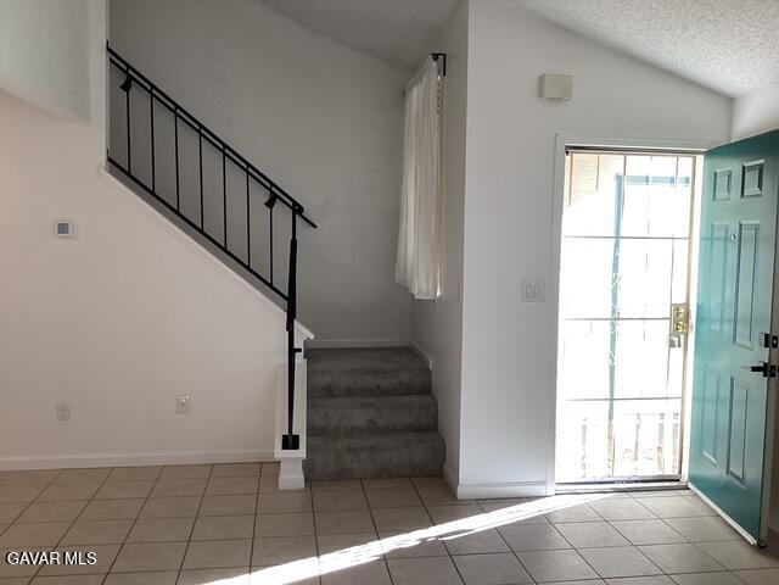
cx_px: 390
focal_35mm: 31
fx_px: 698
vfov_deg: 45.4
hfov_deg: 58.4
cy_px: 292
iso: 80
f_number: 2.4
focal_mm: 3.3
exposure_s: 1/120
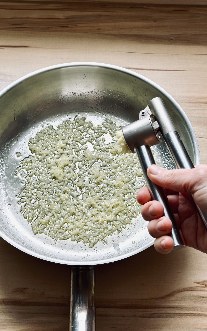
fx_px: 460
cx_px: 88
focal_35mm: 51
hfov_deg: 25.3
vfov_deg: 39.6
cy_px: 166
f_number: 1.78
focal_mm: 6.86
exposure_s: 1/121
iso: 64
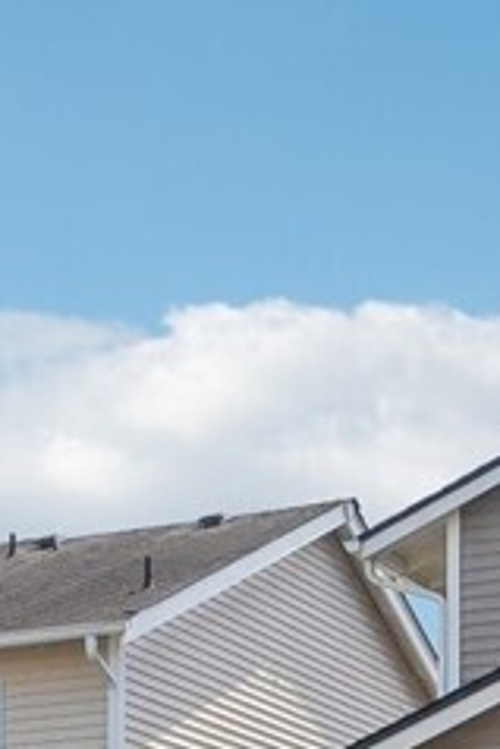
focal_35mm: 114
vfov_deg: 16.3
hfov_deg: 11.8
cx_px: -55
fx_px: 2371
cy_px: 1144
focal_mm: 16
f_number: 8
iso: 1600
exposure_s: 1/1600
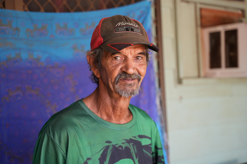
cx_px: 123
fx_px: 407
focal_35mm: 59
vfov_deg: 22.9
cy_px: 81
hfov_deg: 33.8
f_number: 2.8
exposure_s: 1/60
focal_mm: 58.3
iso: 100
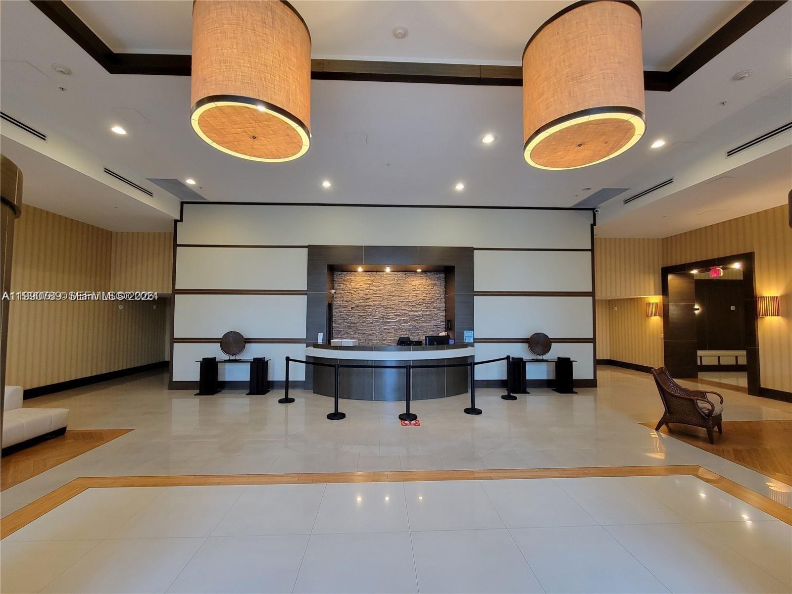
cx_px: 396
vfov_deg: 89.9
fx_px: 297
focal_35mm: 13
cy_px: 297
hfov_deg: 106.2
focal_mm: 2.2
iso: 320
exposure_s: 1/39
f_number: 2.2
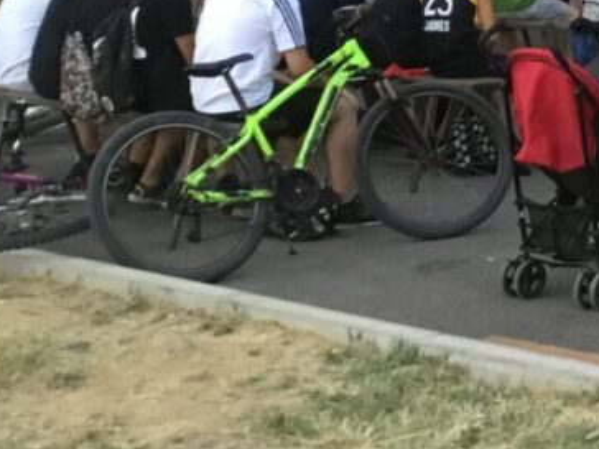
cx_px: 1030
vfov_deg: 13.5
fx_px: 1886
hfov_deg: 15.8
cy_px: 97
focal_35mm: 109
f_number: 2.4
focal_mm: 3.3
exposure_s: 1/33
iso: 160
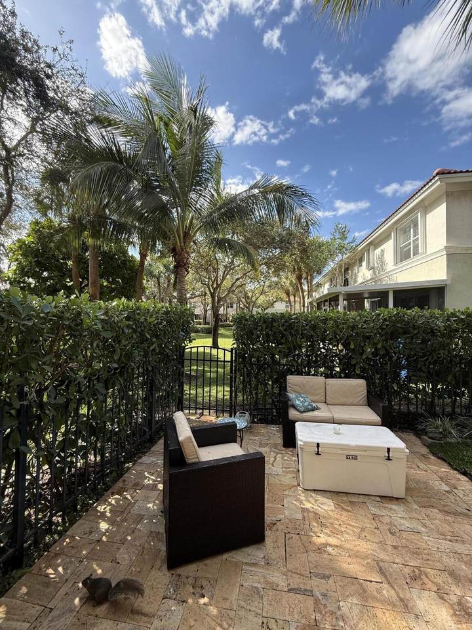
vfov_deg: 102.1
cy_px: 315
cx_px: 236
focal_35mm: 14
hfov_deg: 85.7
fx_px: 255
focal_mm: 2.22
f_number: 2.2
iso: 64
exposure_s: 1/540
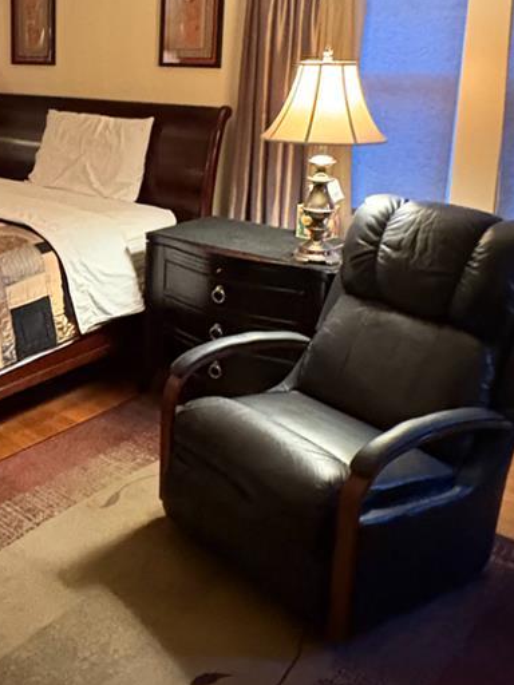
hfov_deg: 31.1
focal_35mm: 41
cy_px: 183
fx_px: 812
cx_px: -58
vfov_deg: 44.5
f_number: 2.2
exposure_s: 1/30
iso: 1000
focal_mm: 2.22
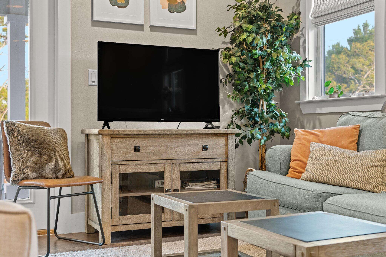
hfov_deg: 43.6
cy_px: 128
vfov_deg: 29.9
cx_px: 193
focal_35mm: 45
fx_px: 482
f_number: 4
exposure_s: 1/2
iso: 400
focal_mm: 30
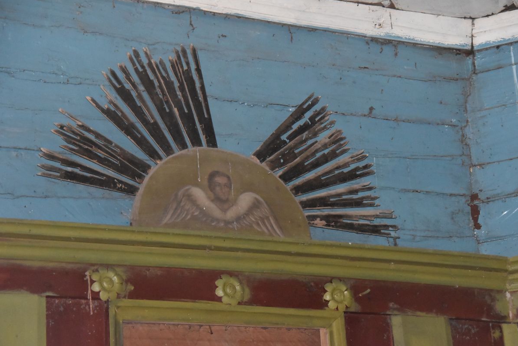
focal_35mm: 151
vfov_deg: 9.1
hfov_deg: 13.6
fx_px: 2173
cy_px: 173
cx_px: 260
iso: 6400
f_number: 5.3
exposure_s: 1/60
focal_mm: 100
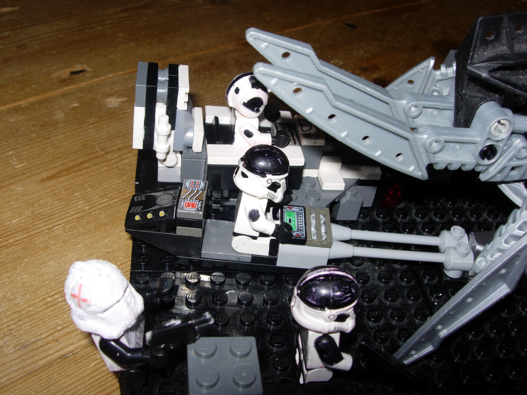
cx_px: 264
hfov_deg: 49.0
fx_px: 579
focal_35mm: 38
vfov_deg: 37.7
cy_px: 198
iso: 79
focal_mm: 7.8
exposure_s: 1/64
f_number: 4.8
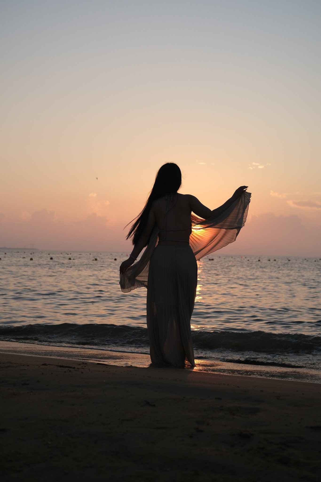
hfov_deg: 25.5
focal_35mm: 53
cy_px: 241
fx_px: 709
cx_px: 160
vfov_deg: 37.5
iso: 160
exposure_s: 1/1000
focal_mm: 35
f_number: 3.2
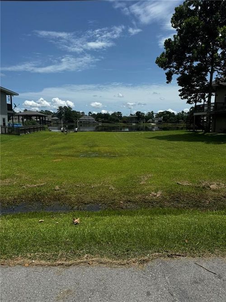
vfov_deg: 71.6
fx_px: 209
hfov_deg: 56.8
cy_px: 151
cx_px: 113
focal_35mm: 24
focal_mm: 6.76
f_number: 1.78
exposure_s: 1/7092
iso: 80
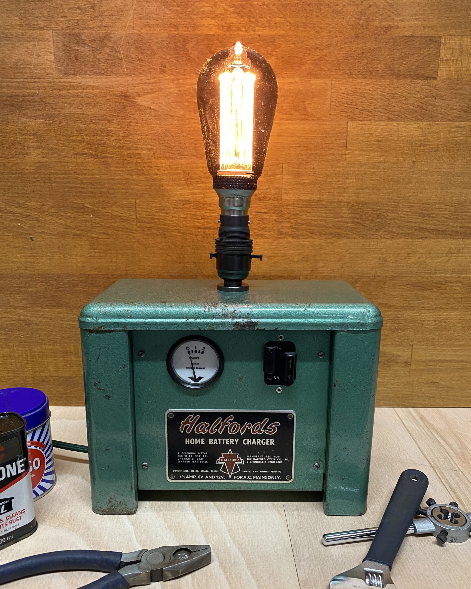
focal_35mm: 28
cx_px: 237
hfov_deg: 51.5
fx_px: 488
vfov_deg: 62.1
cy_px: 319
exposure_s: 1/50
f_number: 1.8
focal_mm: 4.25
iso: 320
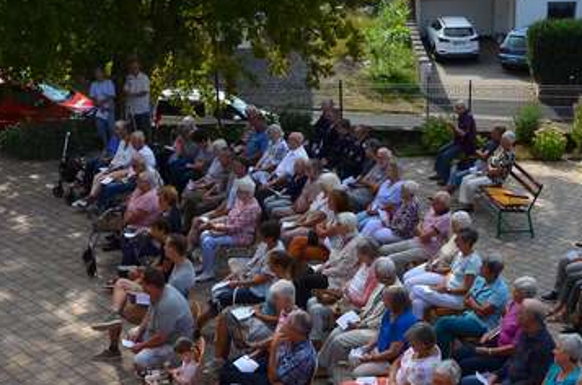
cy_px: 276
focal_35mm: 53
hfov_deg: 37.5
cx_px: 251
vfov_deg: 25.2
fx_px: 855
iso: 200
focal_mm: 18
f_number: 10
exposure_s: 1/400
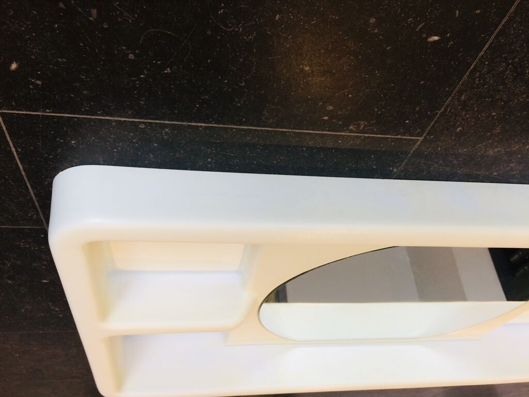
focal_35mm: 29
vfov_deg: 48.2
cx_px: 264
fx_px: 443
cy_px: 198
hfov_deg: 61.7
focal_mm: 4.15
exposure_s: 1/33
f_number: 2.2
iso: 32
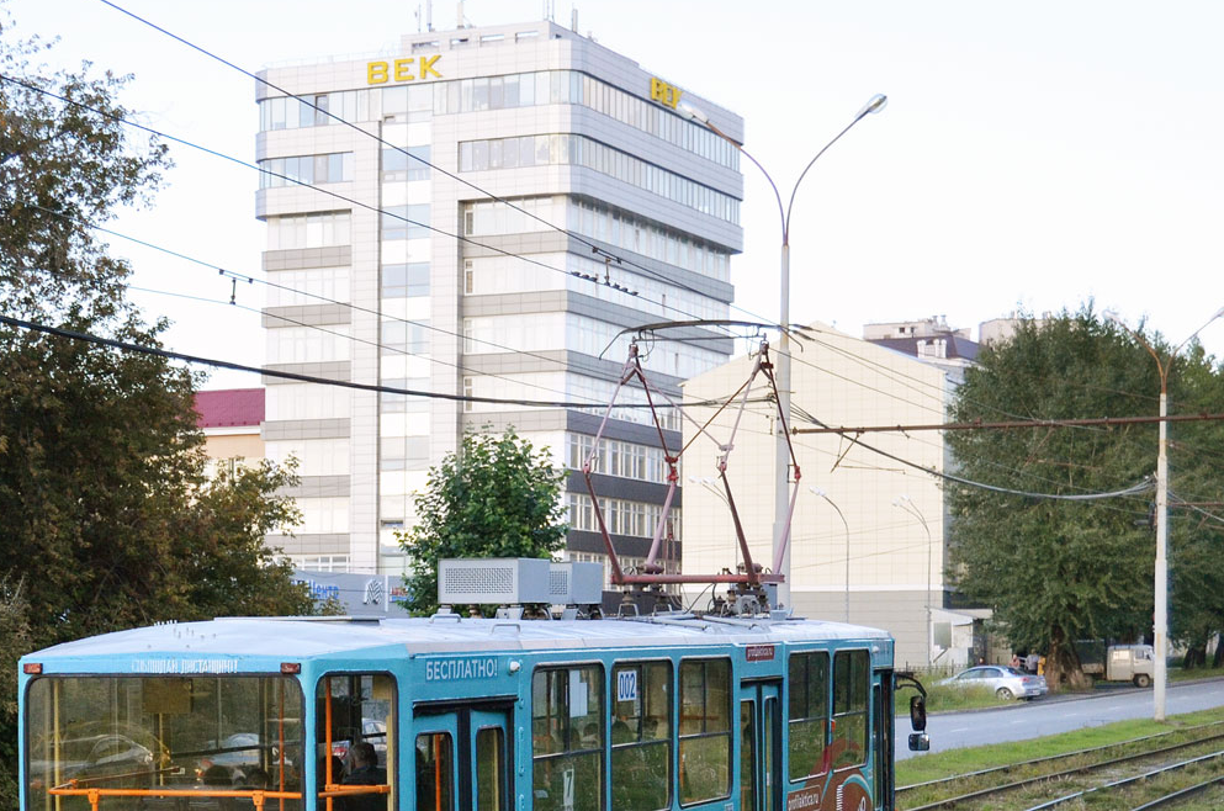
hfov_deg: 29.5
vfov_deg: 19.8
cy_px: 585
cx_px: 433
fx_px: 2308
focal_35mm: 68
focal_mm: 30
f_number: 4.2
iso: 640
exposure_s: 1/1000
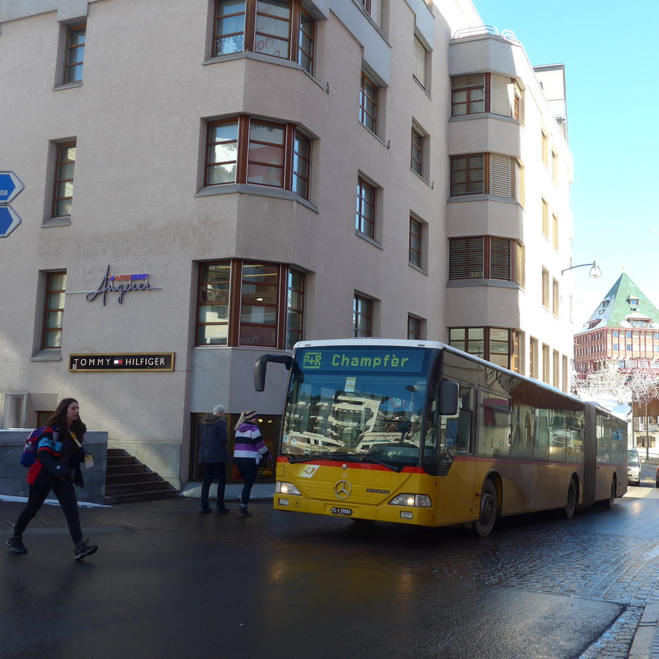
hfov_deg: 46.8
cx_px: 412
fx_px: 754
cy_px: 335
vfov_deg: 47.2
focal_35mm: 35
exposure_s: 1/320
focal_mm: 6
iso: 80
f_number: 2.8
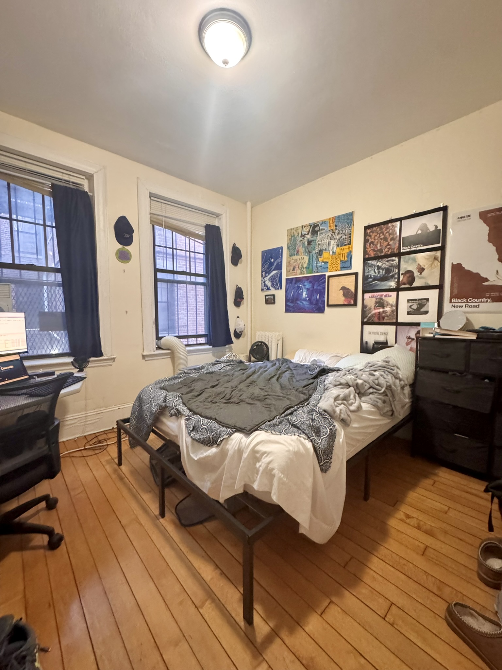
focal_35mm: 14
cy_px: 335
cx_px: 251
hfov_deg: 85.7
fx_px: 271
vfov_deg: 102.1
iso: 1250
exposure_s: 1/60
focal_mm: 2.22
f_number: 2.2
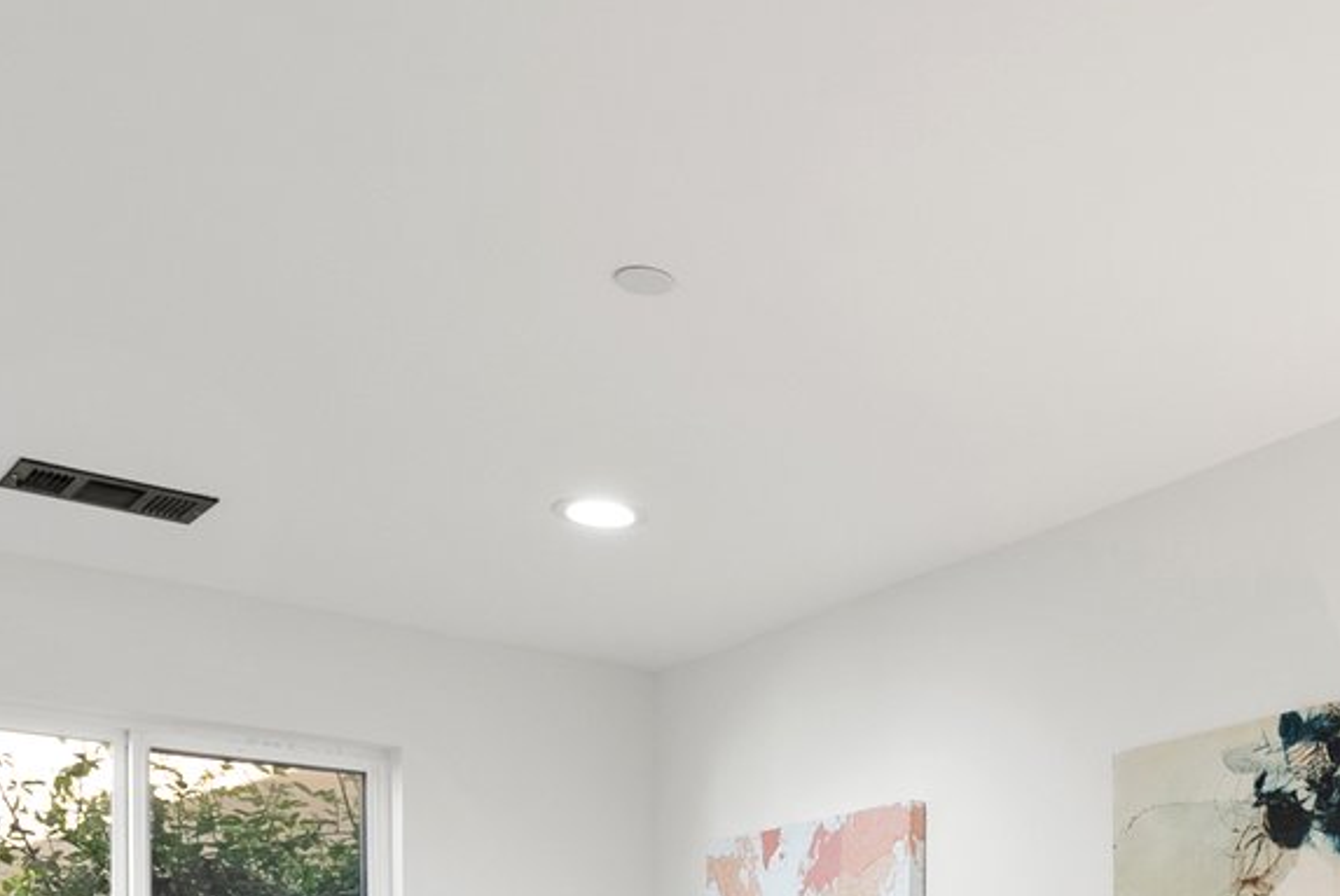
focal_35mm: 50
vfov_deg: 24.1
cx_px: 1101
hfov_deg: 37.9
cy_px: 1129
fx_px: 1862
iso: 640
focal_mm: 14
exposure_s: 1/6
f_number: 8
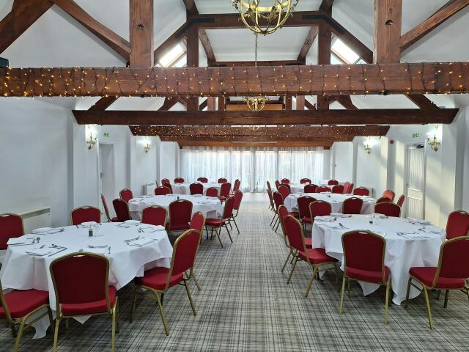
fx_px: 312
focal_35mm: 23
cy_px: 176
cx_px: 234
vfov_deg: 58.9
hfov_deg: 73.9
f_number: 1.8
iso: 50
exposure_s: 1/50
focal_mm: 5.54
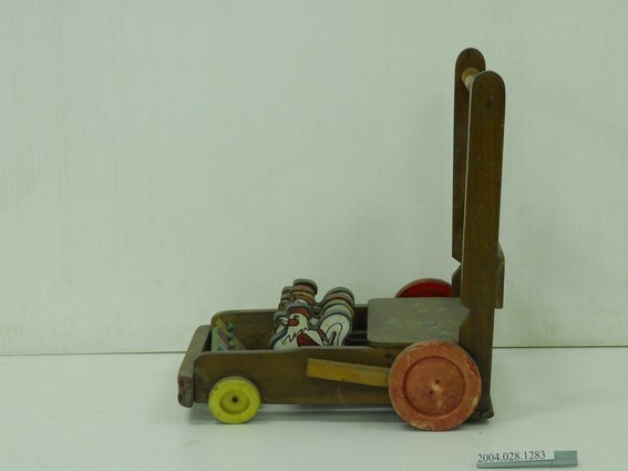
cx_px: 351
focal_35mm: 114
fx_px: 2068
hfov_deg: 17.3
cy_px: 236
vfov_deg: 13.0
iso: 1000
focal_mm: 70
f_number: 8
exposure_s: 1/10
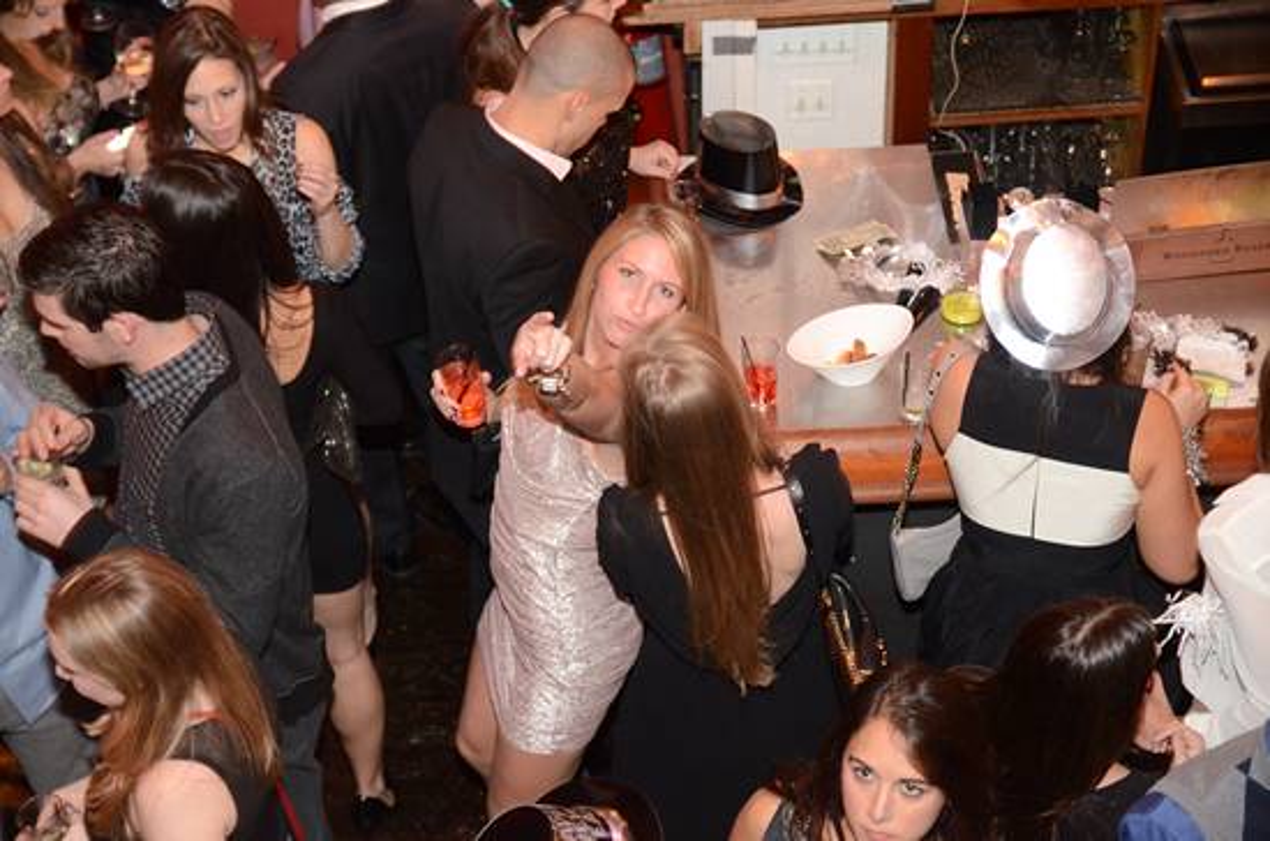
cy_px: 420
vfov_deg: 19.6
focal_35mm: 69
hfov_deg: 29.3
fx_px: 2429
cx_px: 635
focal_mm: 46
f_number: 2.8
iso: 2500
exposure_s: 1/15
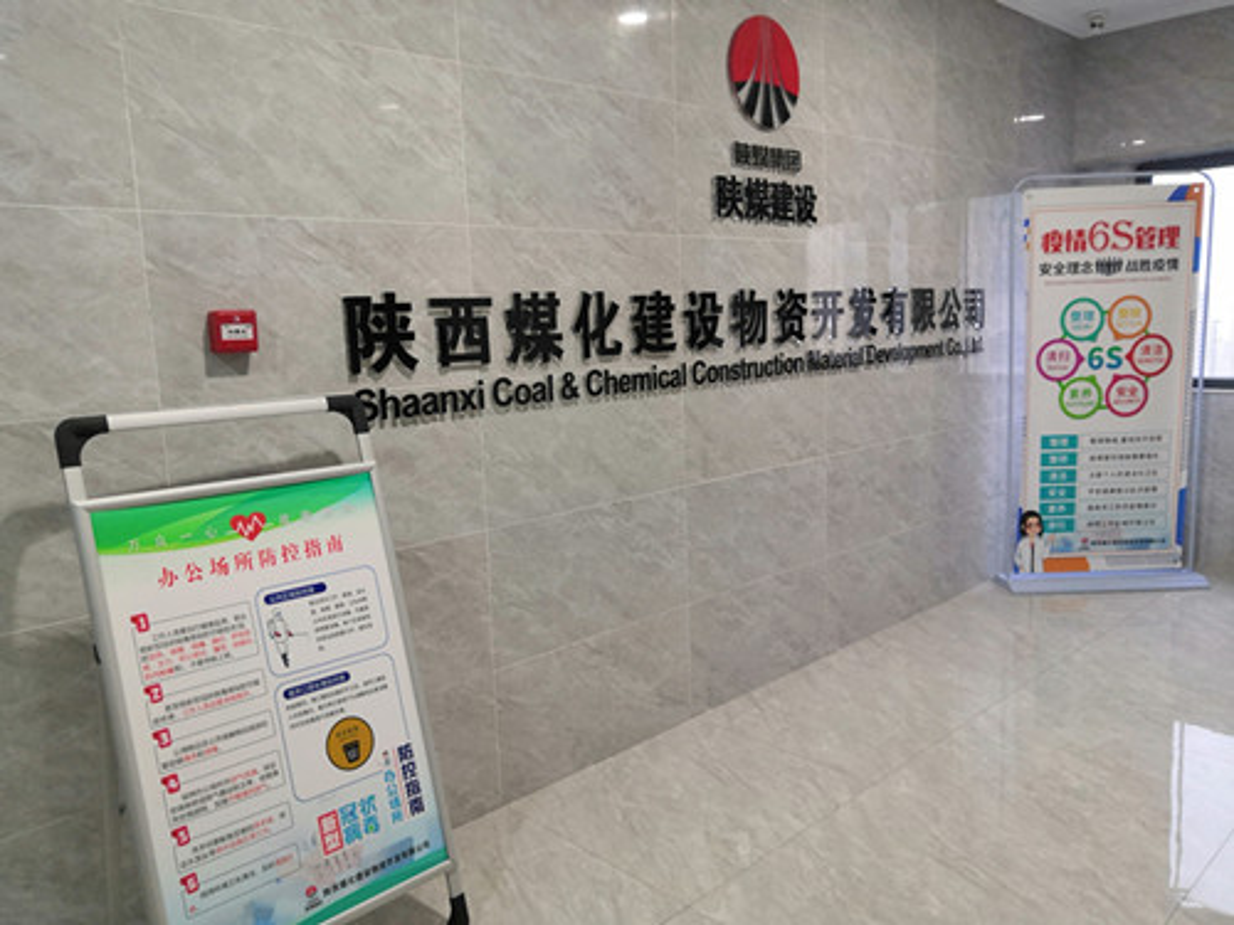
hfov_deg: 65.3
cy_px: 462
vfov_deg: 51.4
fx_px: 963
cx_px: 617
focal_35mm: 27
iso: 250
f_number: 1.8
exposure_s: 1/33.3
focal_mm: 3.95
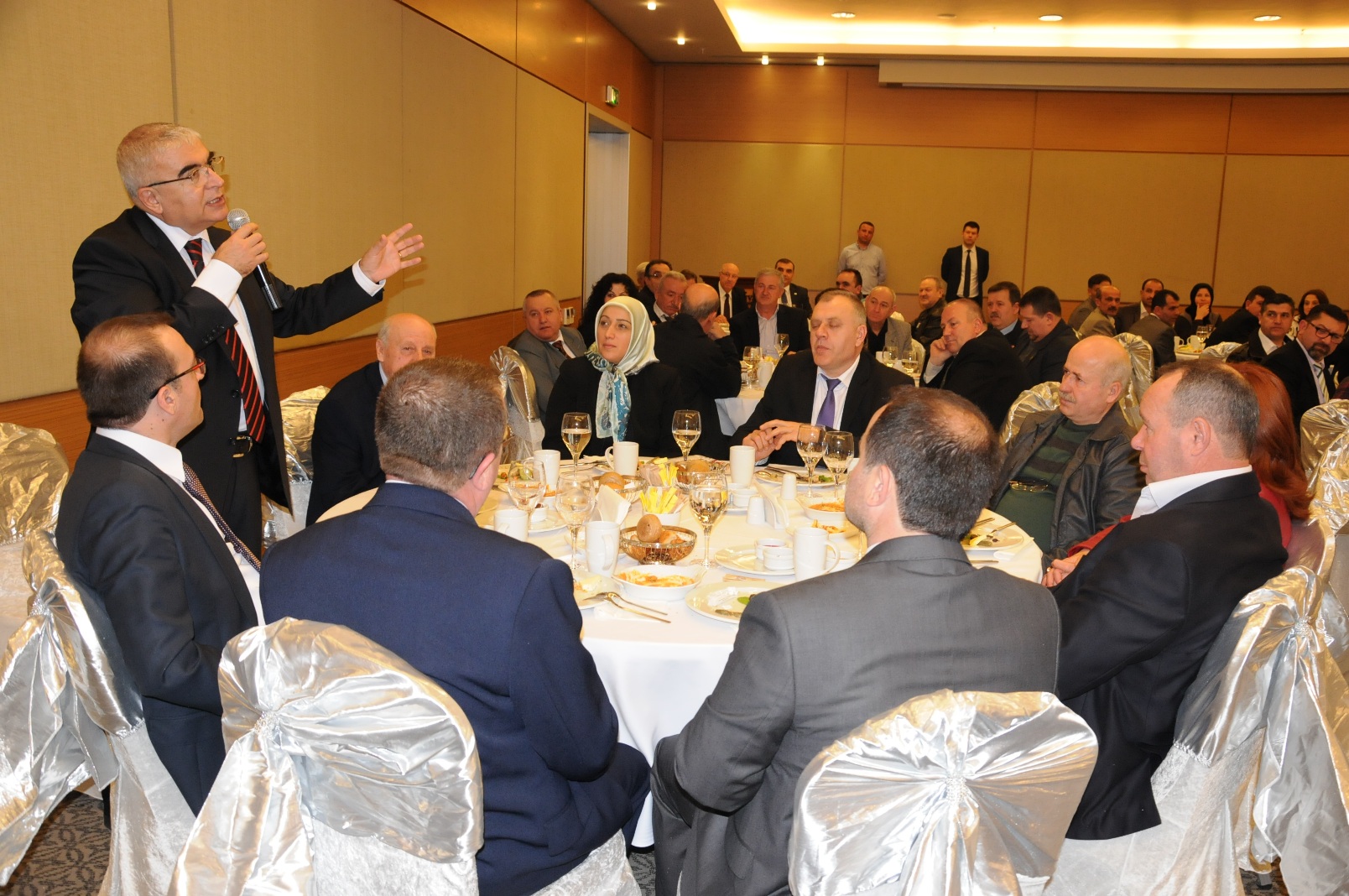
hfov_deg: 57.3
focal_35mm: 33
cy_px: 448
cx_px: 674
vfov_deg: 39.9
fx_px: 1235
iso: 1000
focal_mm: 22
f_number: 5
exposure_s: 1/60
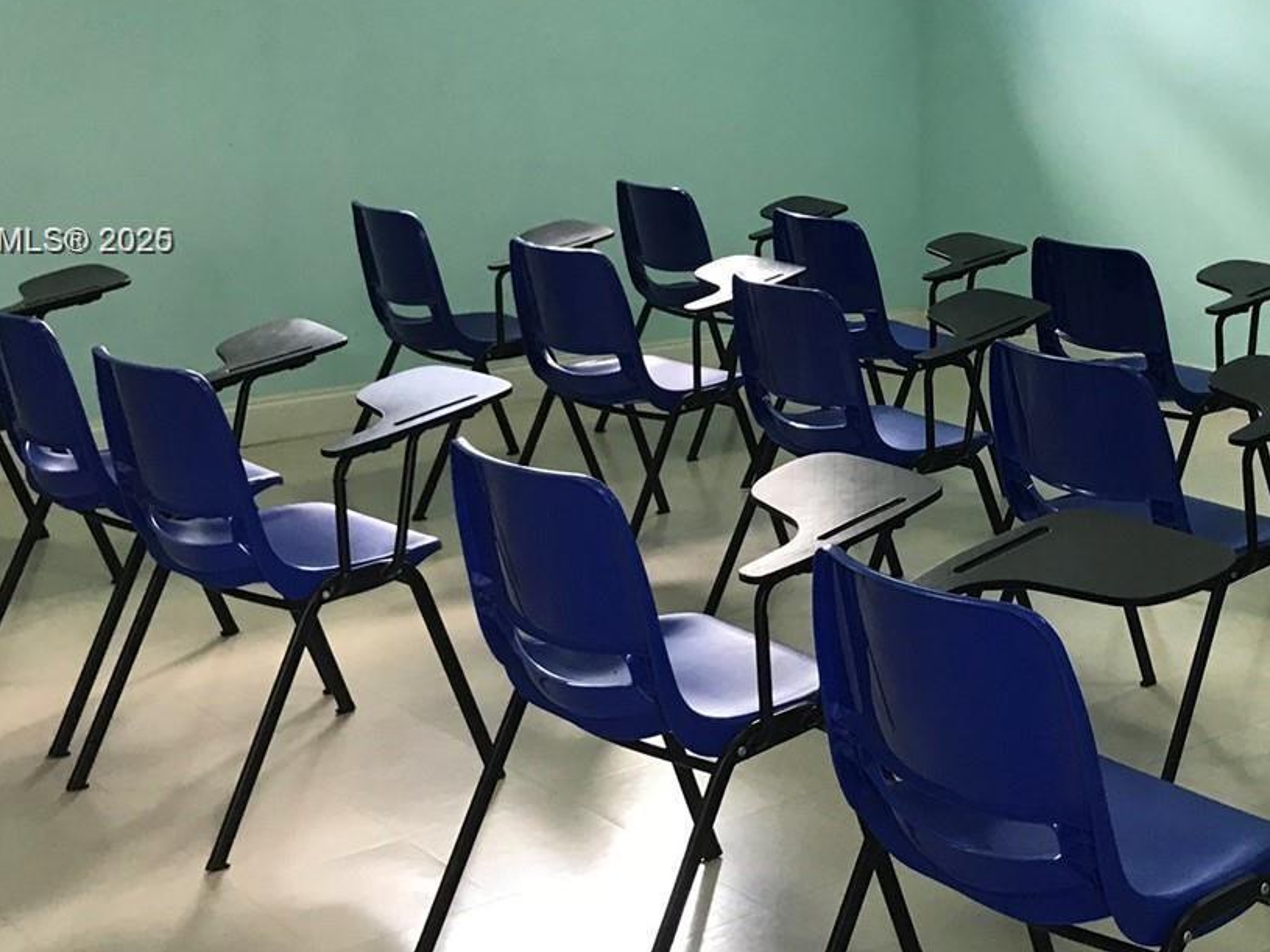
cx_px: 921
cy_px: 243
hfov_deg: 34.4
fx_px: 2018
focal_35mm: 55
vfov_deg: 26.2
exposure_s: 1/20
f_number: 1.8
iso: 40
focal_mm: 3.99
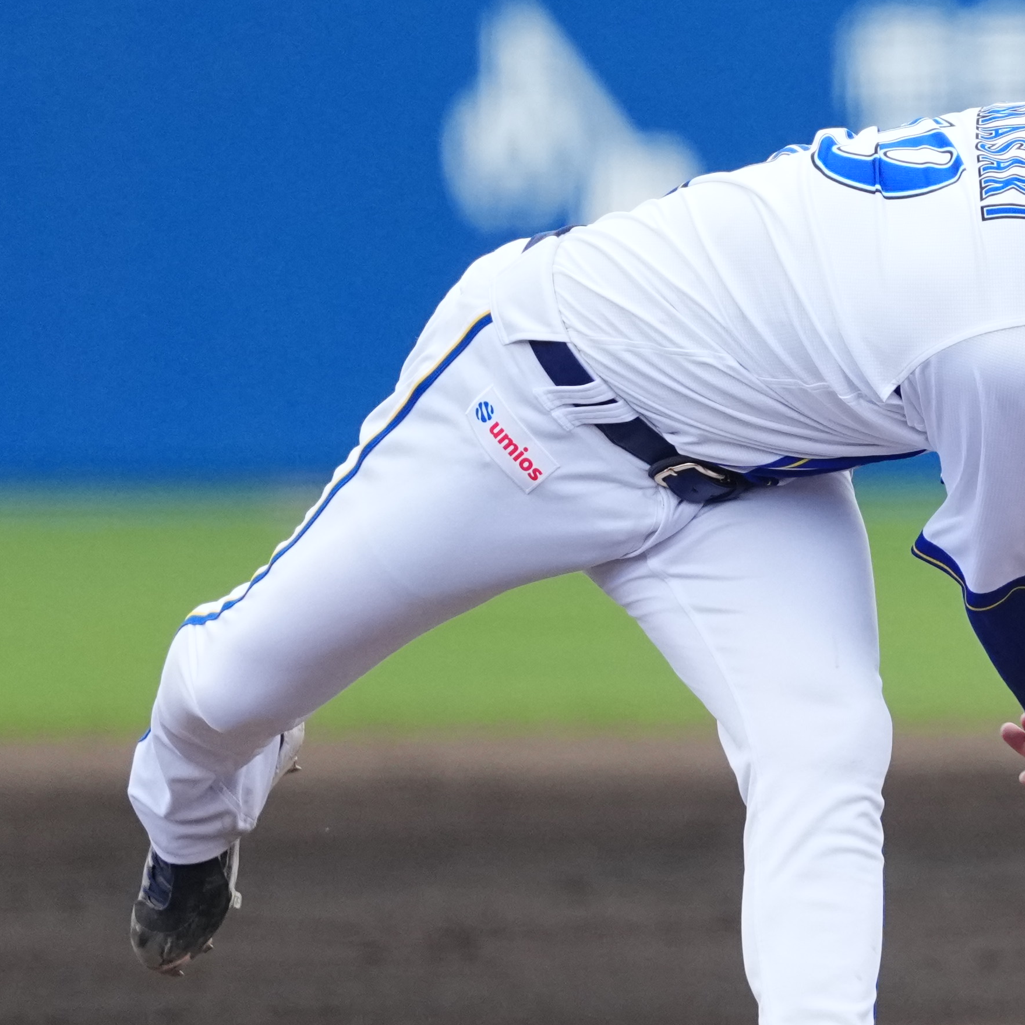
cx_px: 991
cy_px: 386
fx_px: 40871
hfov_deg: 1.4
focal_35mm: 1220
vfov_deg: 1.4
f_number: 2.8
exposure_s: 1/4000
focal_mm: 300
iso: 1250
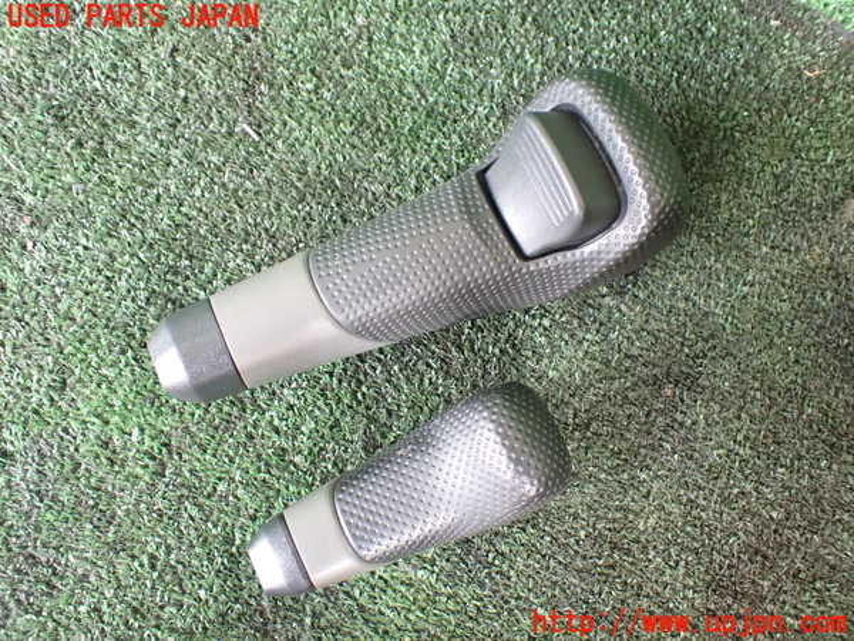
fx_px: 740
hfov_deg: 60.0
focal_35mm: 30
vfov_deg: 46.8
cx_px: 427
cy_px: 320
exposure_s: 1/80
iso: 800
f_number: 2.3
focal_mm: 5.4
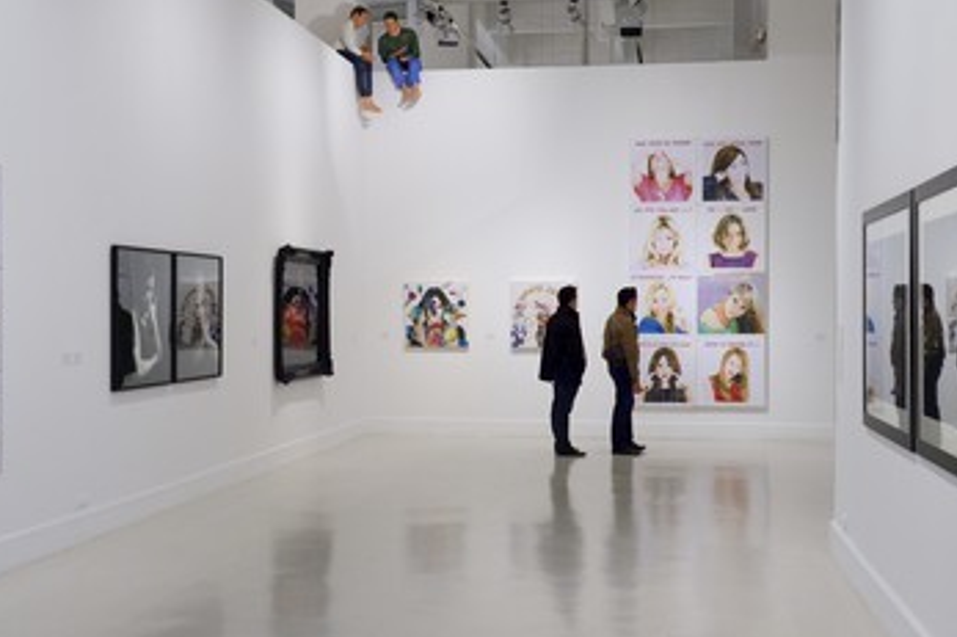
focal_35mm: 46
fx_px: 1222
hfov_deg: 42.7
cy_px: 317
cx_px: 433
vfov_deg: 29.2
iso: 1600
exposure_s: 1/60
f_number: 5
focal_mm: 38
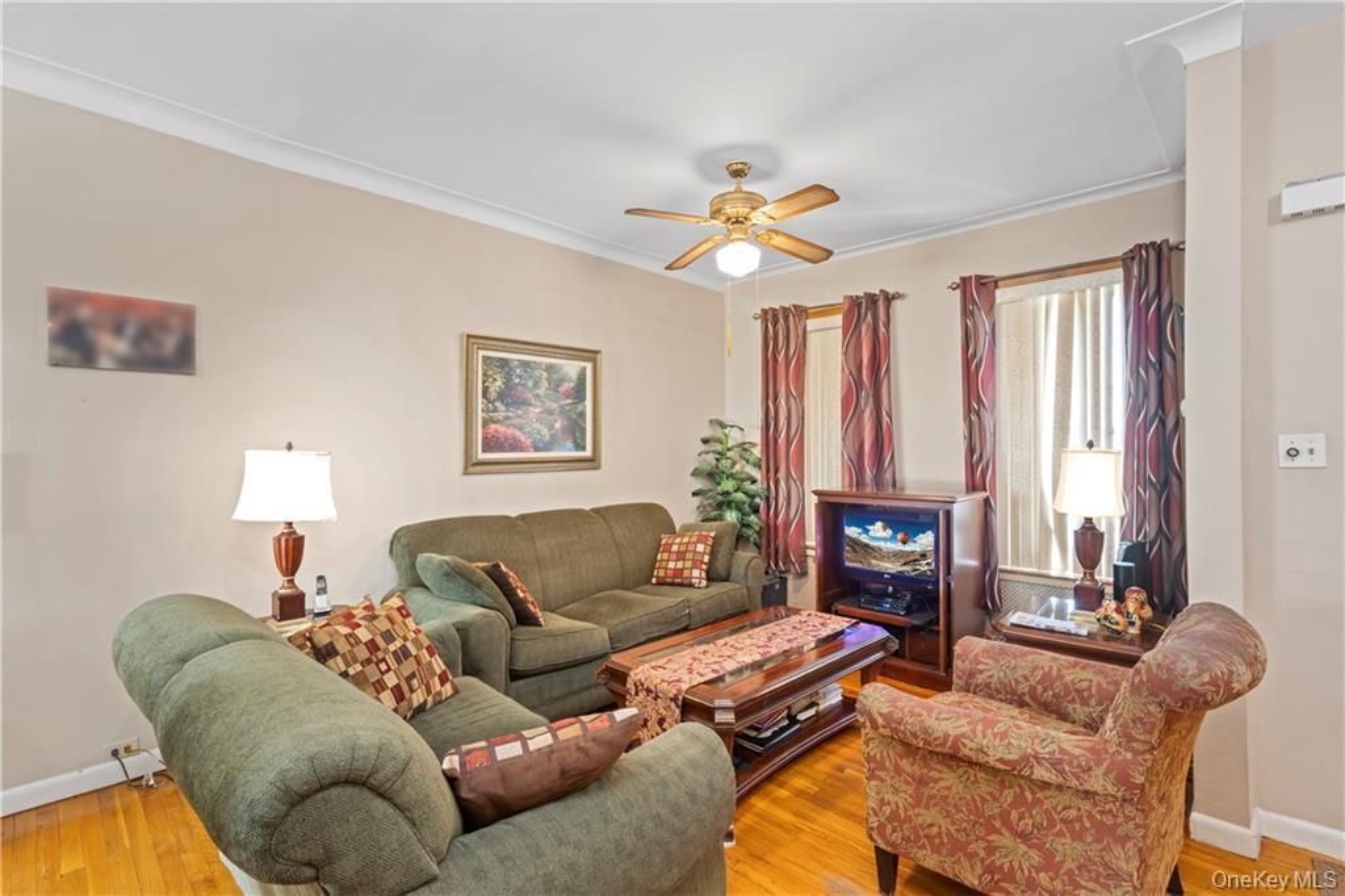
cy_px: 448
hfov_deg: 95.0
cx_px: 672
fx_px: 616
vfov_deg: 72.0
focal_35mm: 16
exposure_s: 4
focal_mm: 16.5
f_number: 11
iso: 320
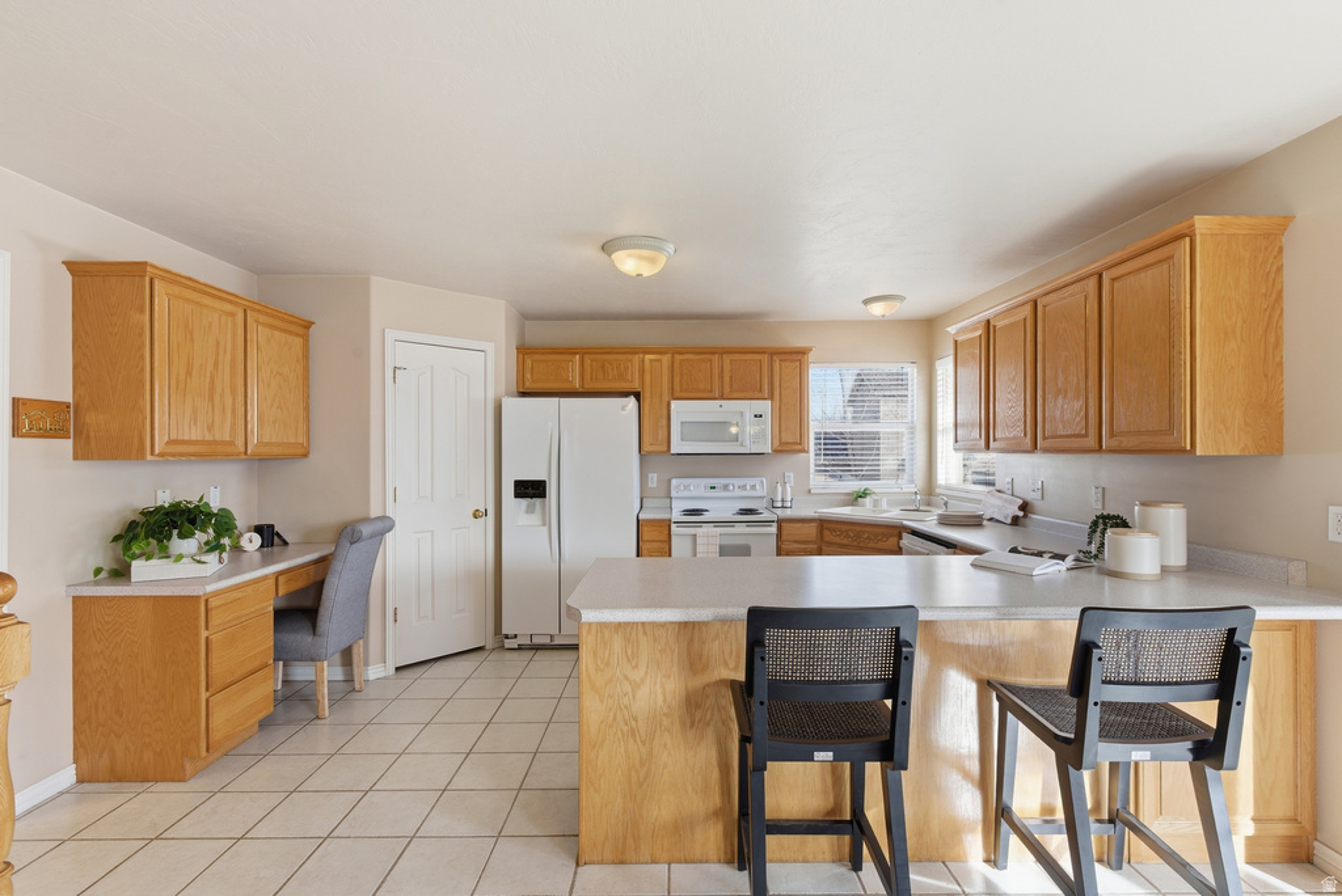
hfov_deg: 96.7
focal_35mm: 16
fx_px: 597
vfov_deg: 73.8
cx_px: 671
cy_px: 448
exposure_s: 1/40
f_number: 10
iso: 100
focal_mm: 16
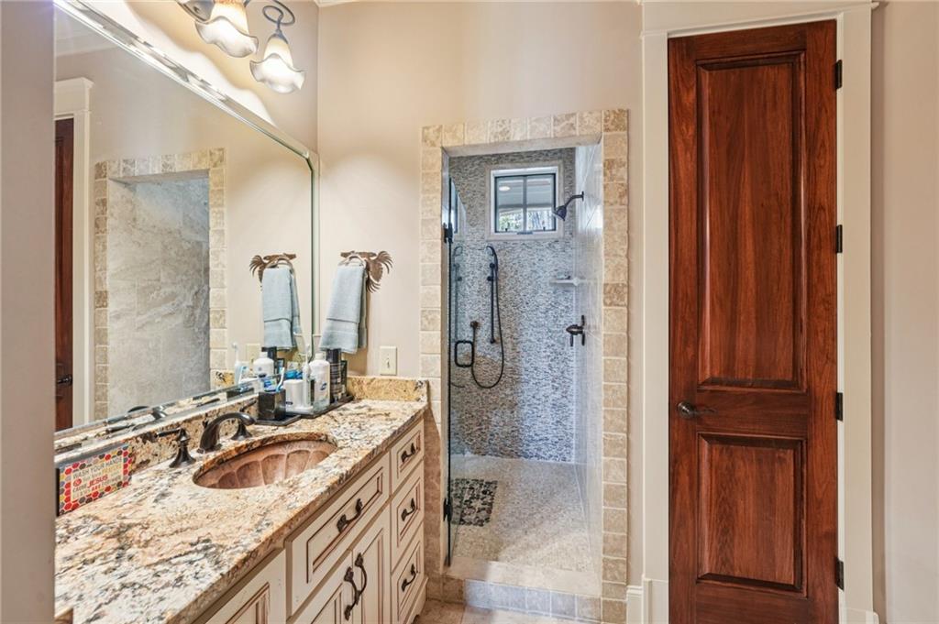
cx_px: 470
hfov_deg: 104.3
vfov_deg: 81.1
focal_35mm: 14
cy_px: 312
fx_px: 365
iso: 320
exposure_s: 1/6
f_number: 8
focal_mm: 14
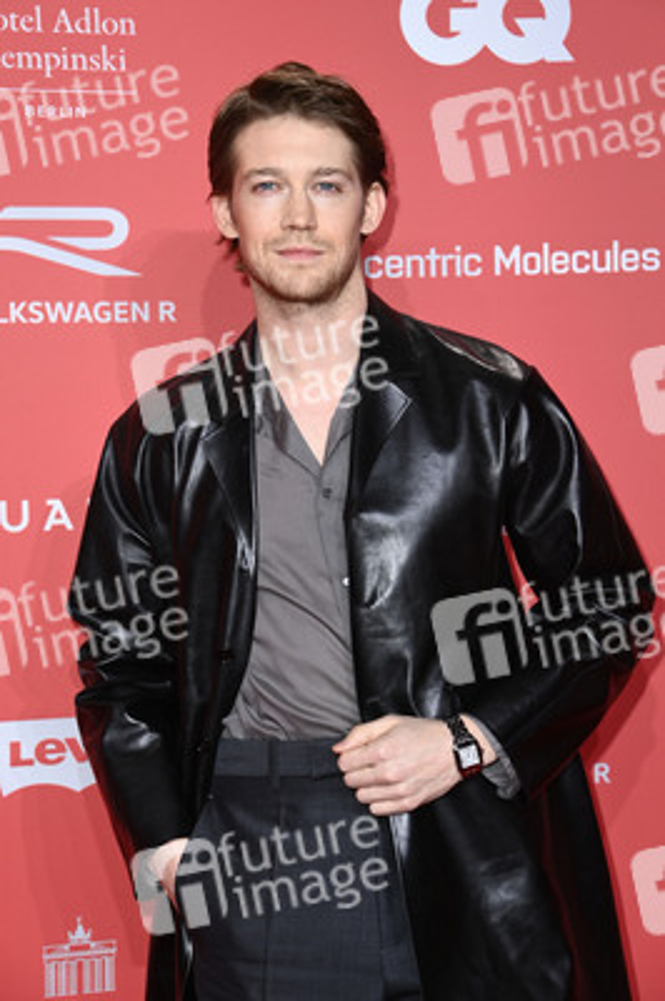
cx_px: 332
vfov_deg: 23.9
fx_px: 2359
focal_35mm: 85
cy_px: 500
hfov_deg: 16.0
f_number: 5.6
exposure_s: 1/250
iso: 1000
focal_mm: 85
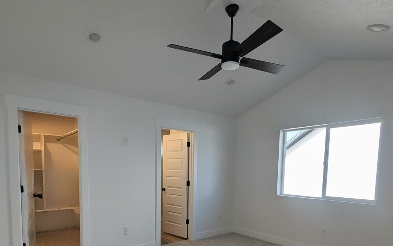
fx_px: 193
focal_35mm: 18
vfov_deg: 64.2
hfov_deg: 91.1
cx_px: 194
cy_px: 152
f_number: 2.2
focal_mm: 2.35
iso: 76
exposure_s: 1/439
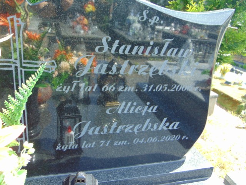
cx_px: 123
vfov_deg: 46.8
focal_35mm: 30
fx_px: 213
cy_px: 92
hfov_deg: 60.0
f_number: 3.1
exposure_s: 1/125
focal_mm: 5.4
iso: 80
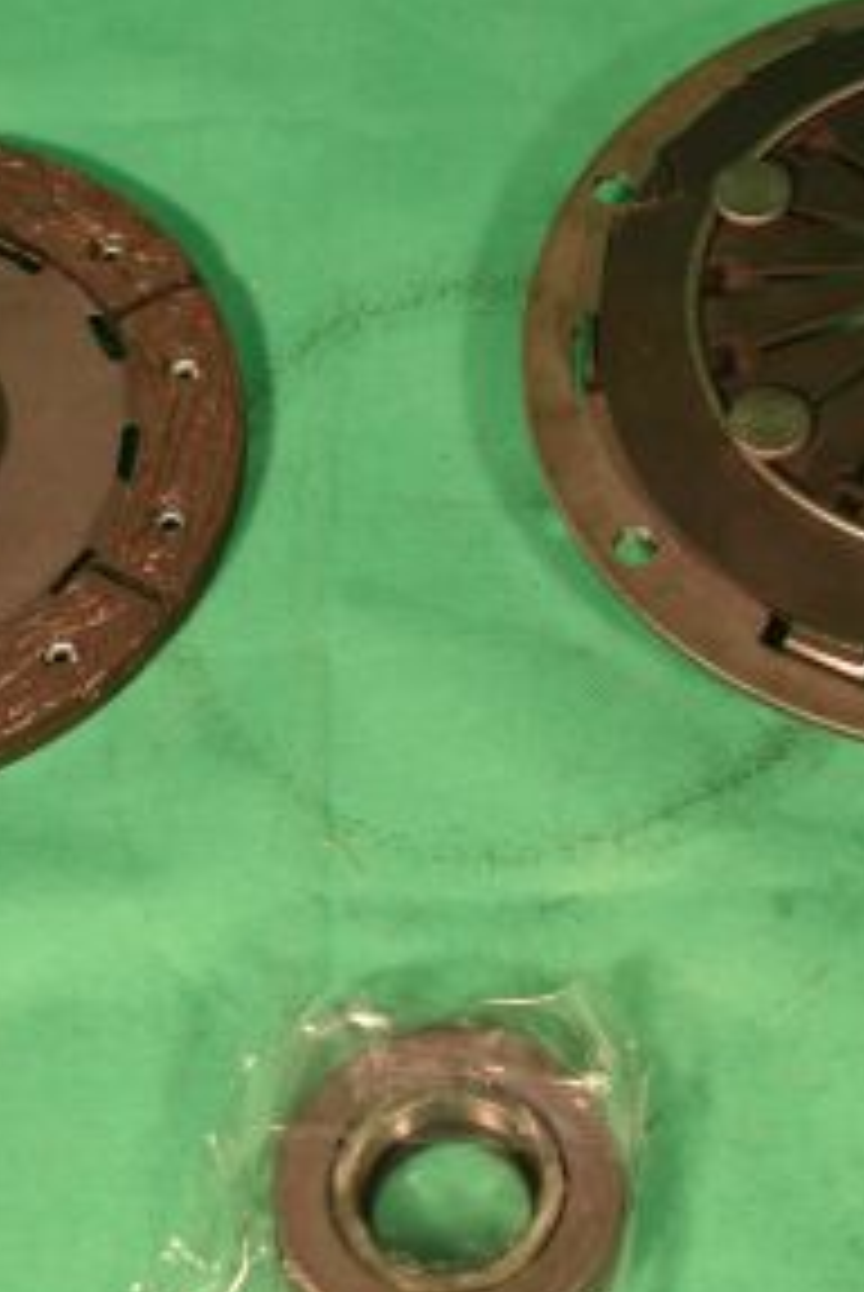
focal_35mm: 97
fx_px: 3485
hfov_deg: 14.1
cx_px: 522
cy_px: 671
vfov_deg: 21.0
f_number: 6.3
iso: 110
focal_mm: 31
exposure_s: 1/50
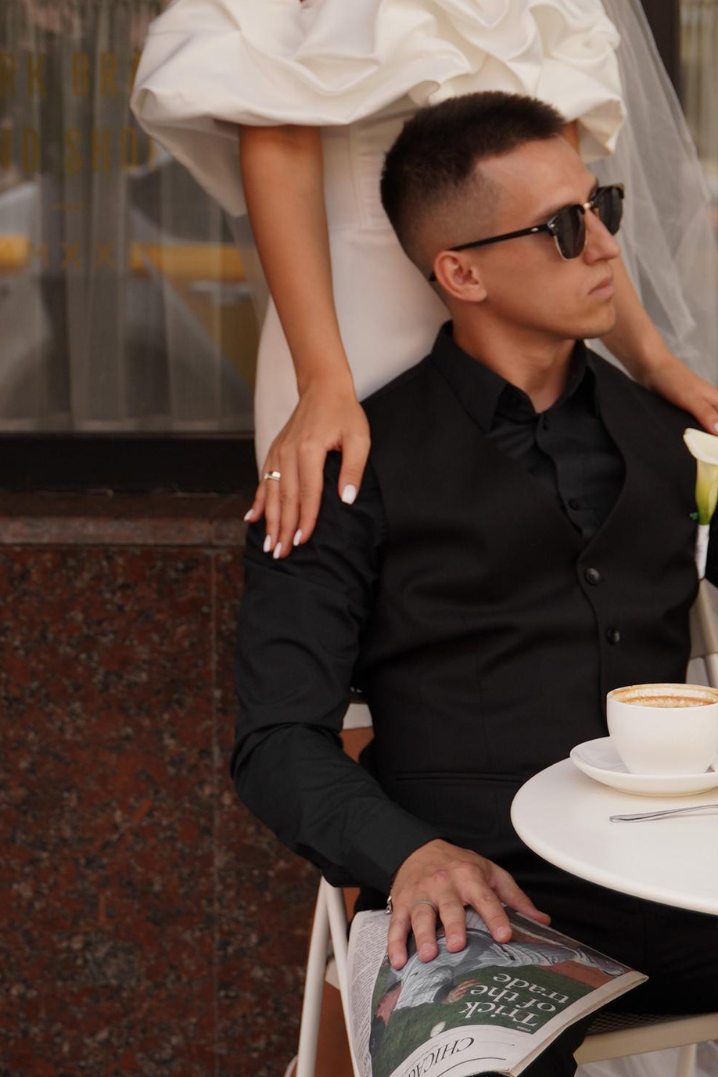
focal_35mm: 92
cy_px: 321
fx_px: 2752
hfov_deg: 14.8
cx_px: 576
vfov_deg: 22.0
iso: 125
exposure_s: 1/640
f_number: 2.8
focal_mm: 33
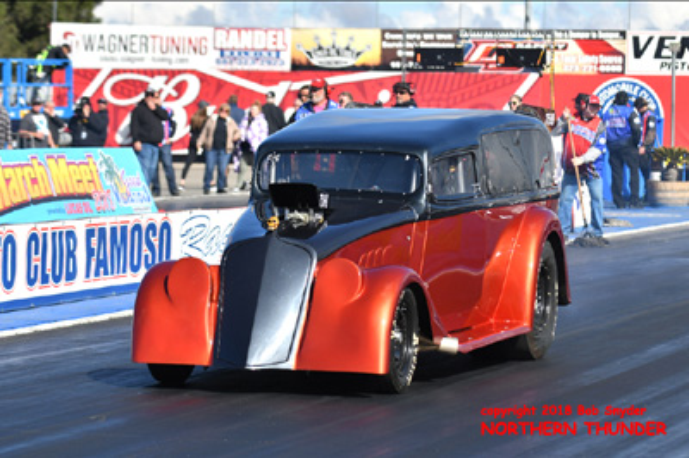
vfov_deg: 9.6
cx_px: 344
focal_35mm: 142
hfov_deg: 14.4
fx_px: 2725
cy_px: 229
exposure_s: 1/2500
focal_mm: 95
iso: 160
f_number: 5.6
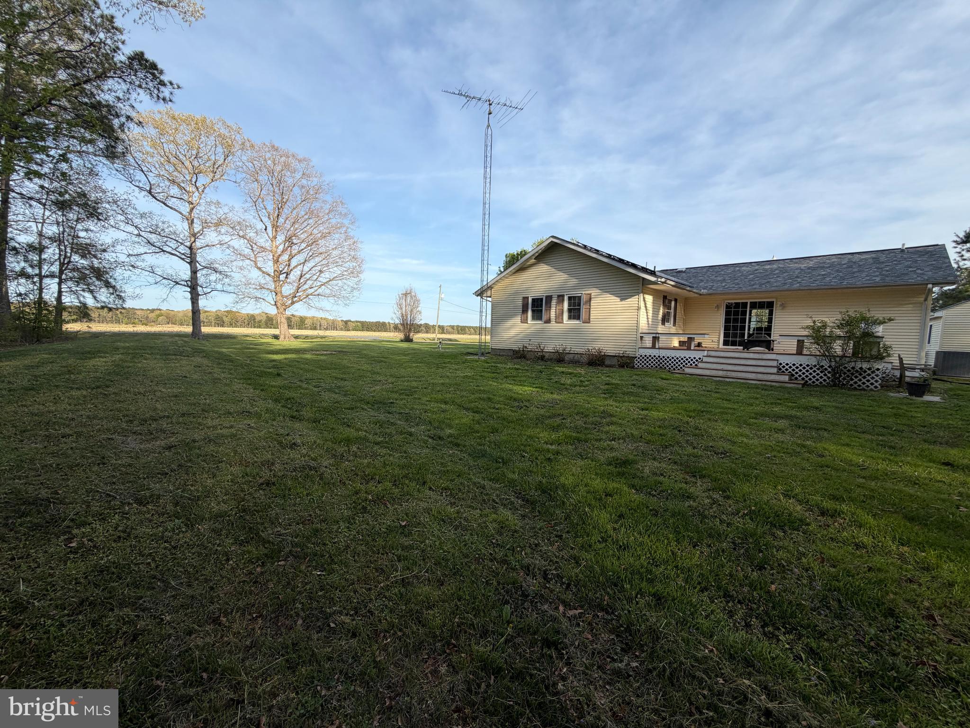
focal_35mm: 14
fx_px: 392
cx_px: 485
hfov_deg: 102.1
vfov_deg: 85.7
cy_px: 364
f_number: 2.2
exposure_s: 1/770
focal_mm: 2.22
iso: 32
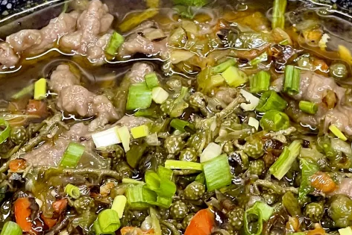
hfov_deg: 12.4
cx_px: 151
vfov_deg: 8.3
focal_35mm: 165
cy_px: 203
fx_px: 1614
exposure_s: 1/50
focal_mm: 6
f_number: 2
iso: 320
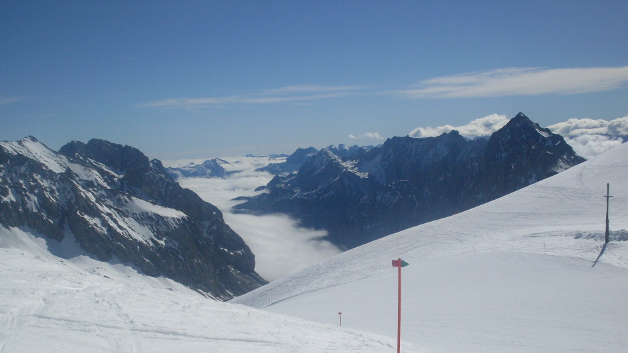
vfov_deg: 26.3
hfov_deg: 45.4
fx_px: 749
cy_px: 252
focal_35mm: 45
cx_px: 295
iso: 80
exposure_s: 1/1000
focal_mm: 6.3
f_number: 8.4
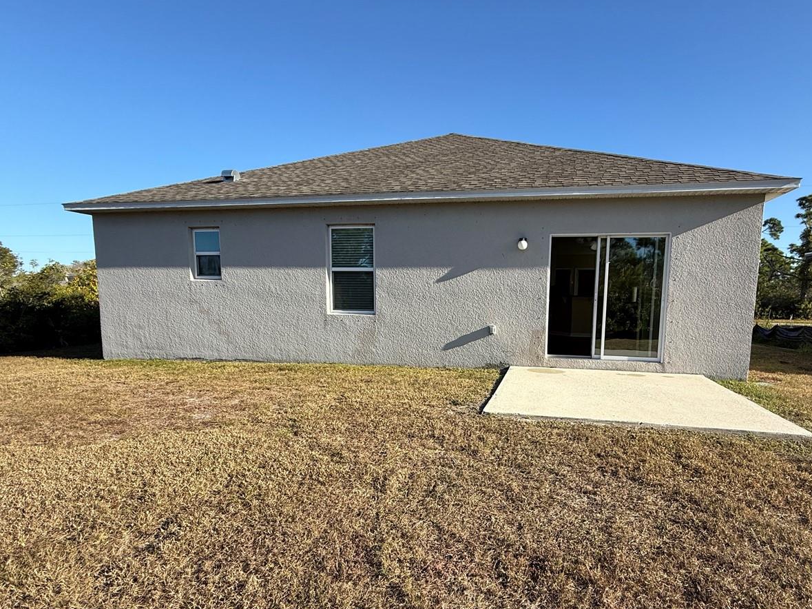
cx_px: 463
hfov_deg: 84.2
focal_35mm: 19
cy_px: 347
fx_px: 446
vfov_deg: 68.3
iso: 50
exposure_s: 1/1312
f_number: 2.2
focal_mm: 2.22
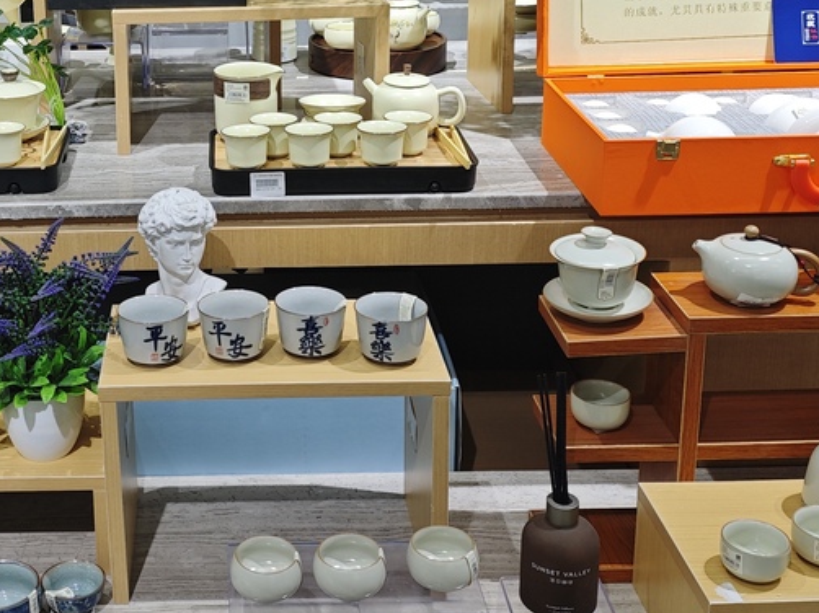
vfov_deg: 26.1
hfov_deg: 34.2
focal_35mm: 55
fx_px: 1301
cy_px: 121
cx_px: 207
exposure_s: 1/100
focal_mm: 6.55
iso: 64
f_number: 1.6
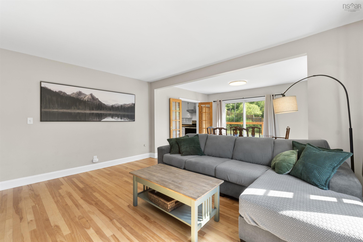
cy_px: 121
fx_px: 151
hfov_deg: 100.4
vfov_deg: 77.3
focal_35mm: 15
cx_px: 182
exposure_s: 1/6
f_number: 11
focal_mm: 10
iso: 400
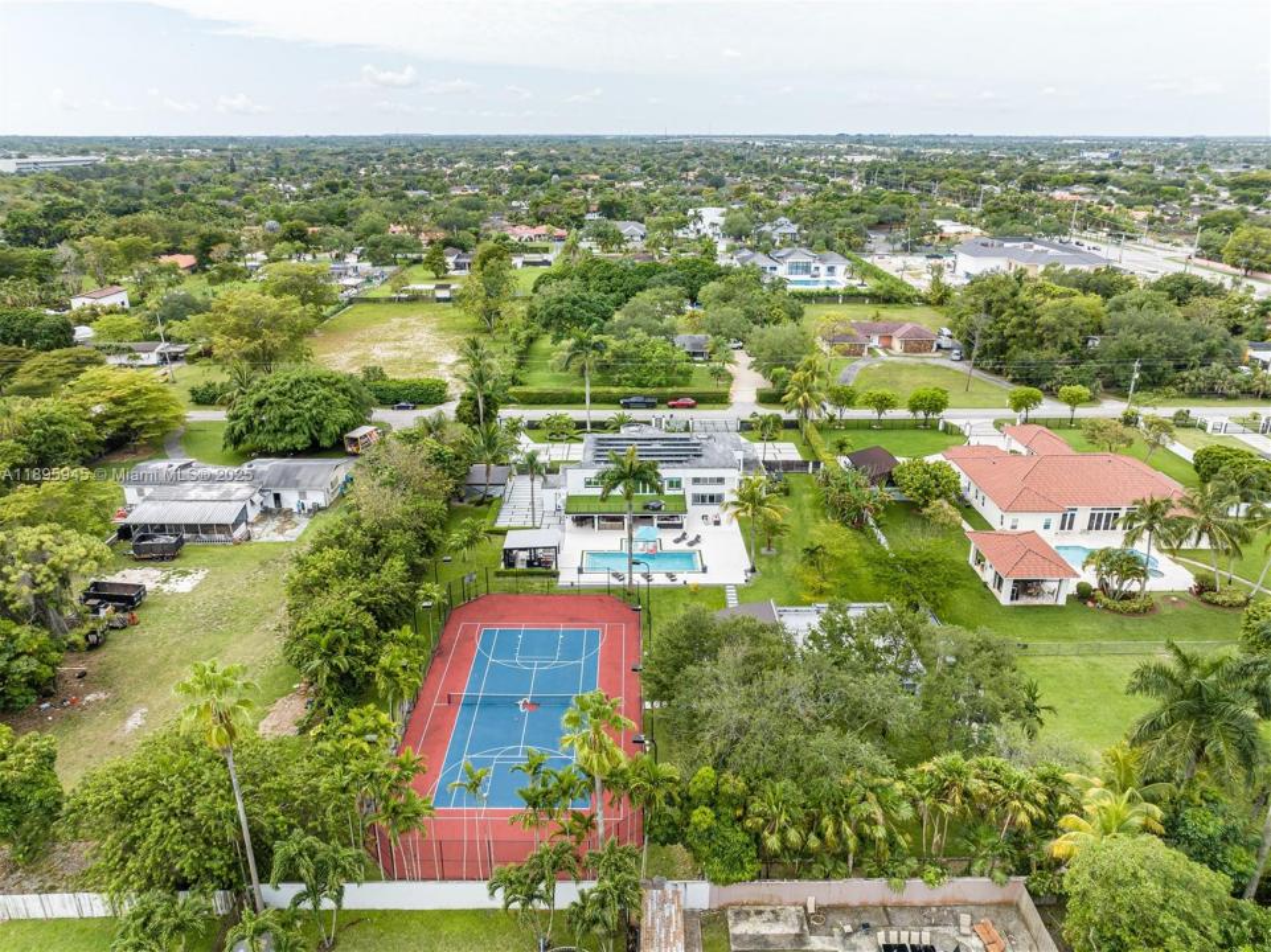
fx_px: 881
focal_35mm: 24
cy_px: 476
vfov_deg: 56.8
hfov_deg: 71.6
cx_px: 636
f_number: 4
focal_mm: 12.29
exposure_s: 1/160
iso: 100
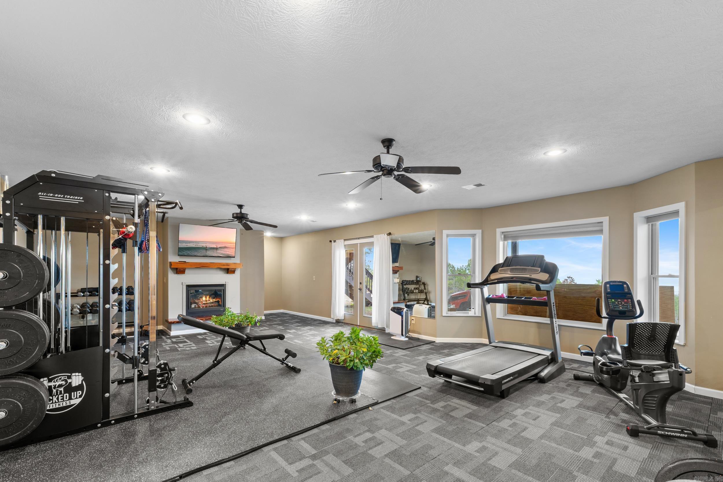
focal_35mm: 15
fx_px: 301
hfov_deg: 100.4
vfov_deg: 77.3
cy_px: 241
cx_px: 362
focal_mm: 10
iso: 200
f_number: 9
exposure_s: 2.5
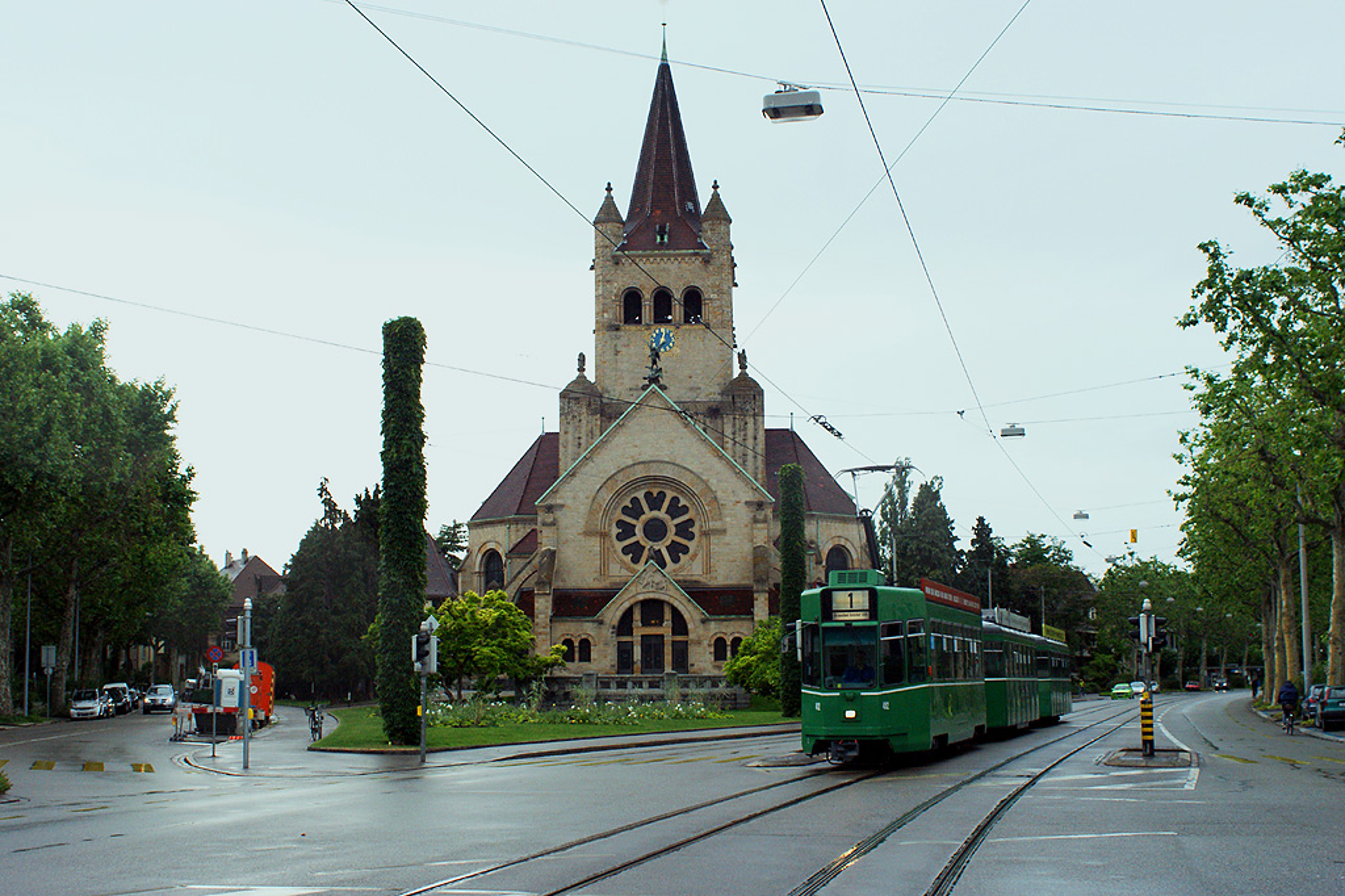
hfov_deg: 46.4
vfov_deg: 31.9
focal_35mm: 42
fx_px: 1569
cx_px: 672
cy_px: 448
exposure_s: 1/400
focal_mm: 28
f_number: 6.3
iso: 800
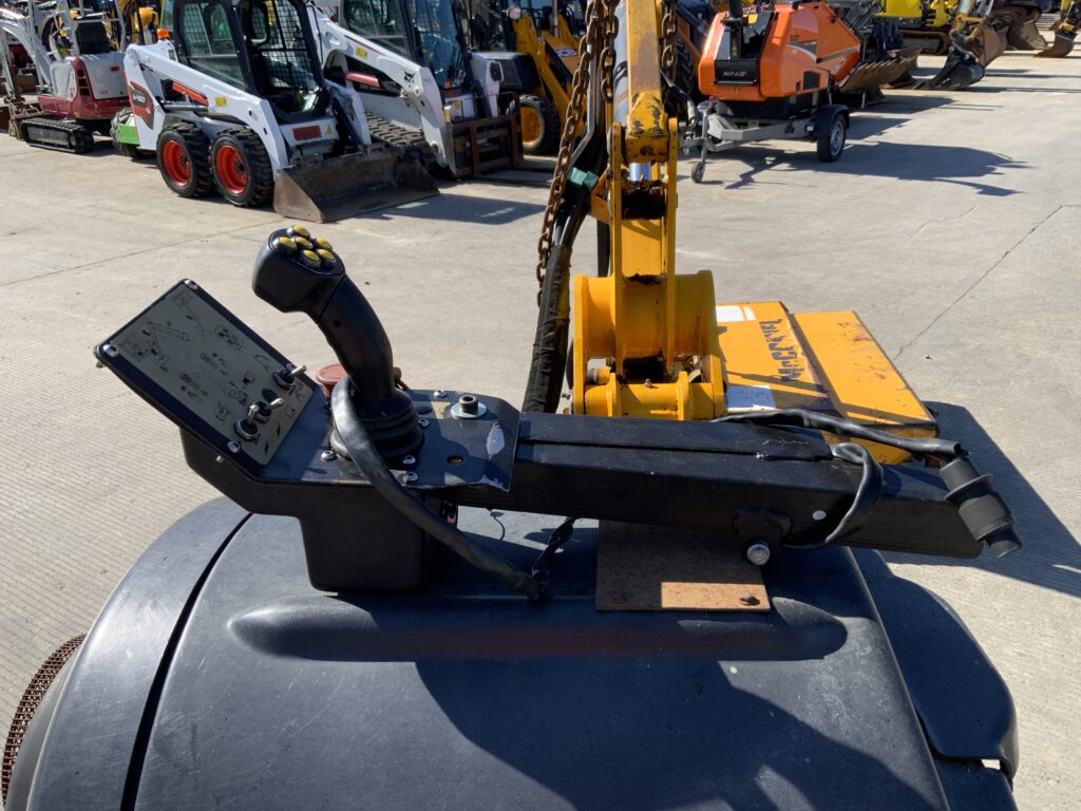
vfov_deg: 48.2
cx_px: 540
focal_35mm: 29
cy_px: 406
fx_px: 906
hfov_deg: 61.7
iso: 16
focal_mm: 3
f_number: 1.8
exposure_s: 1/1098
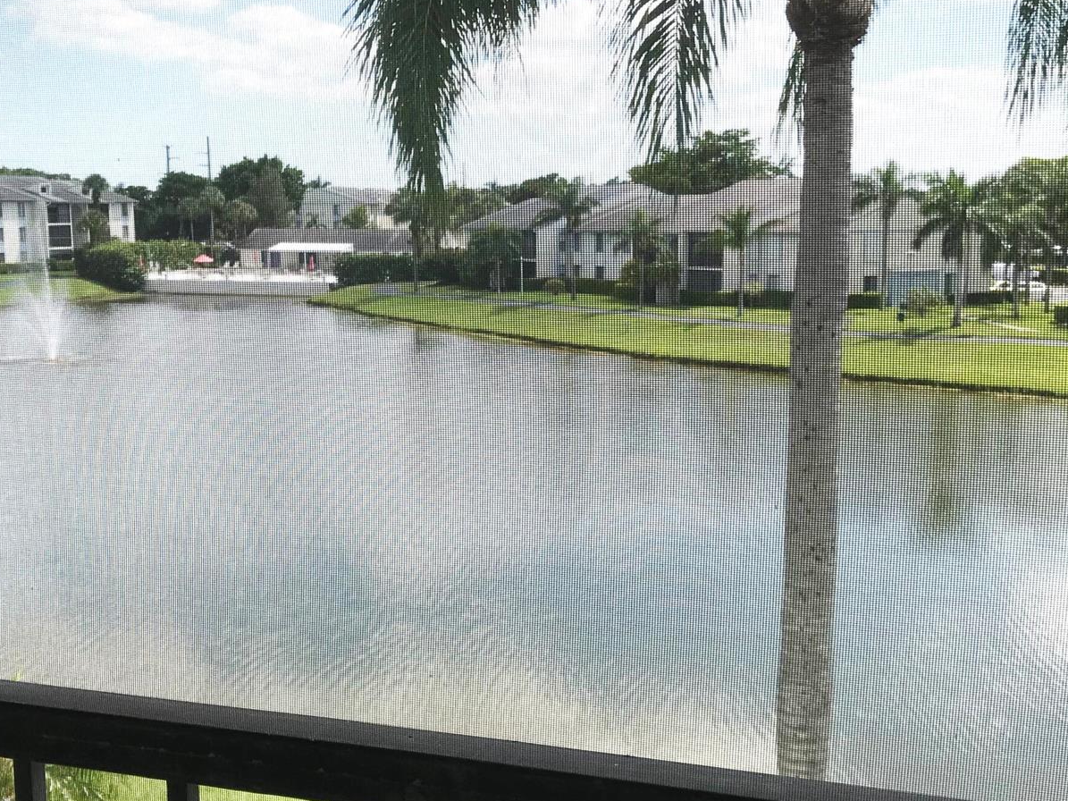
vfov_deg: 30.2
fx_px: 1481
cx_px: 478
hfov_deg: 39.6
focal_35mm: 48
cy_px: 493
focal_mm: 3.99
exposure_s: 1/1451
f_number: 1.8
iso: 20
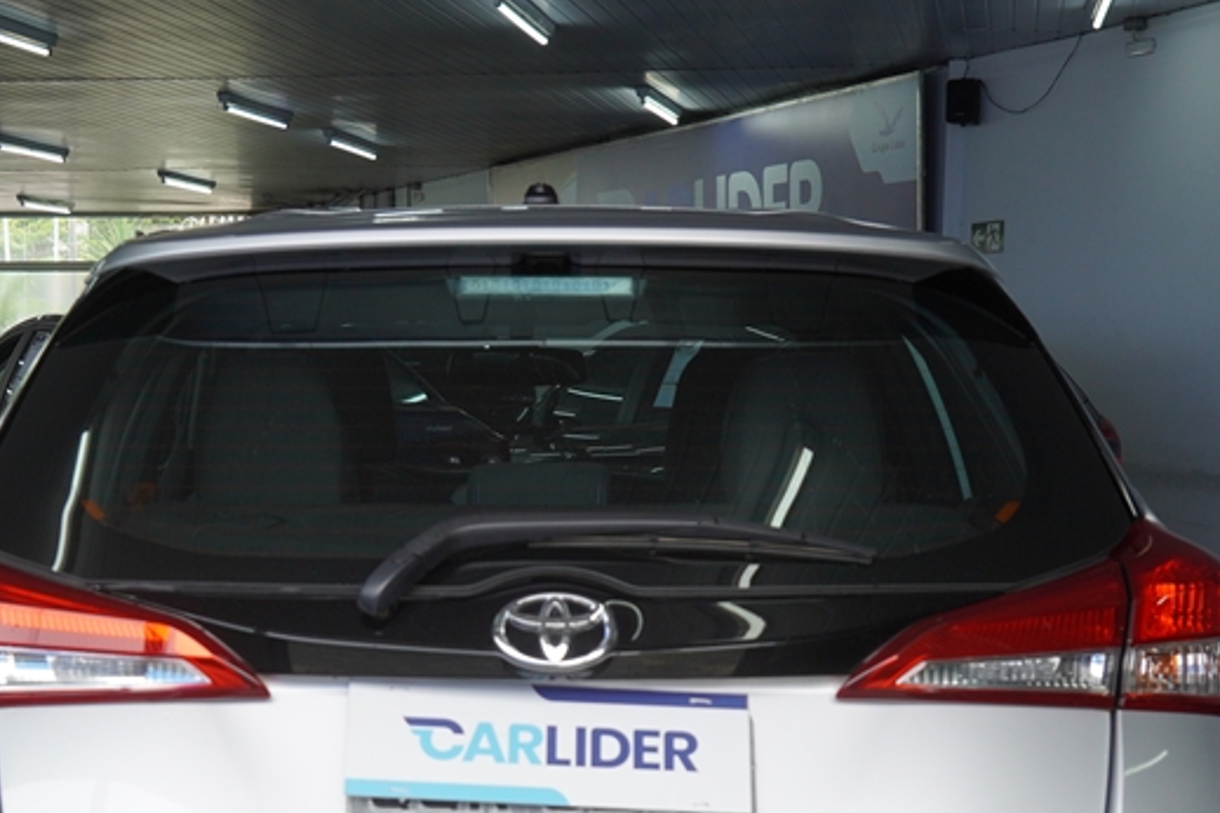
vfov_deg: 18.0
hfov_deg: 27.3
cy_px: 781
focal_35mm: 74
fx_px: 2507
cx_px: 463
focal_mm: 25
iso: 200
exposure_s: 1/160
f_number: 4
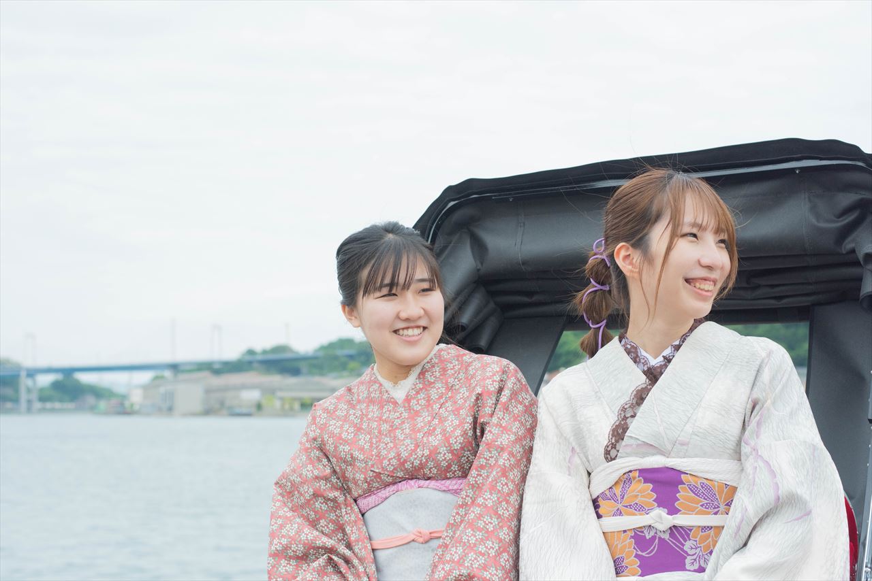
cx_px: 436
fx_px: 1211
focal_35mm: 50
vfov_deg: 27.0
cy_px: 290
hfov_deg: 39.6
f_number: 5
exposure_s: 1/5000
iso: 800
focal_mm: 50
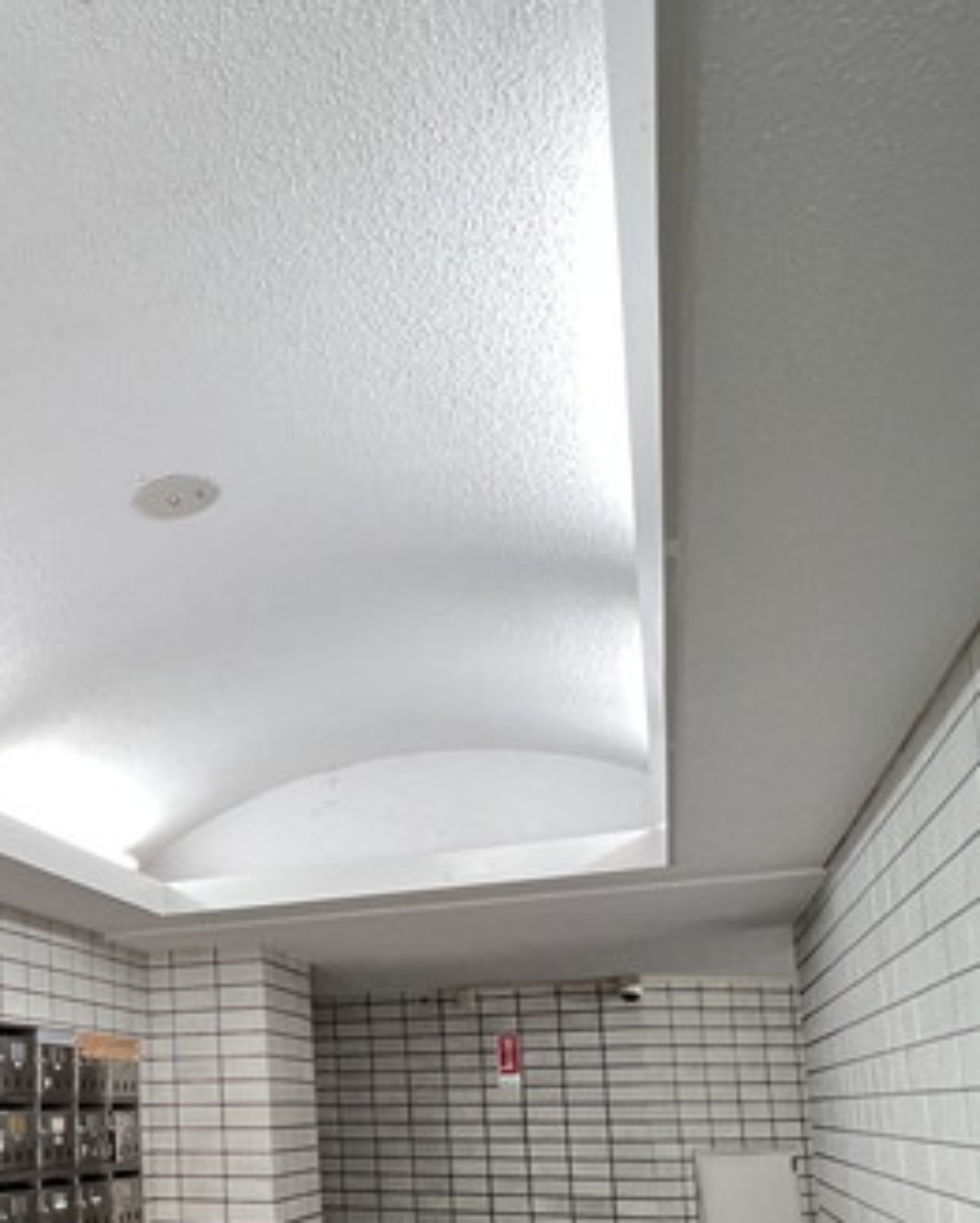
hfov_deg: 38.2
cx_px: -123
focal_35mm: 31
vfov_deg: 53.3
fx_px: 1123
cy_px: 980
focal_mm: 1.57
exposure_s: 1/50
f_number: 1.8
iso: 320
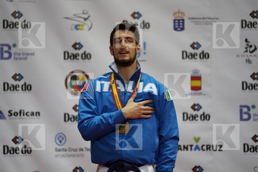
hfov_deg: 13.6
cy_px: 86
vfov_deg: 9.1
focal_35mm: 151
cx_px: 129
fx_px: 1082
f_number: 2.8
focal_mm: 151
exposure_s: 1/1000
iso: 4000
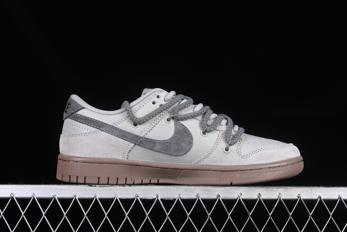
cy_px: 116
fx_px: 723
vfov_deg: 18.2
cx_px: 174
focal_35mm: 75
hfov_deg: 27.0
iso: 160
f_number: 8
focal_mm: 50
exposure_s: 1/80
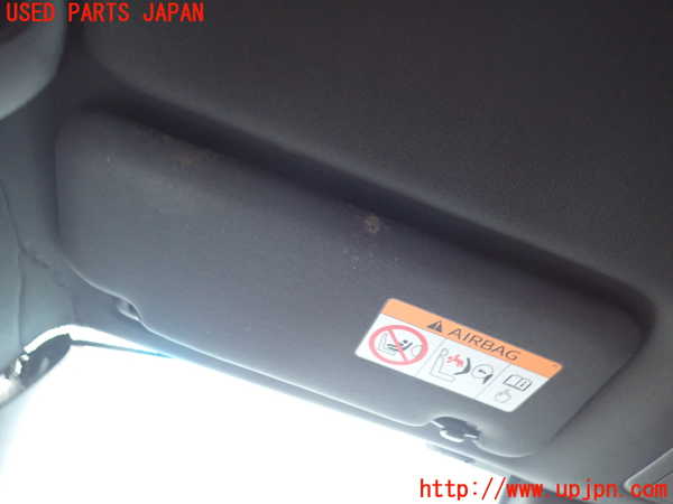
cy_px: 252
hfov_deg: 69.4
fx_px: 486
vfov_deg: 54.9
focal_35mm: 25
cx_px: 336
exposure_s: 1/30
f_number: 2
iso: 400
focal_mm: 4.5
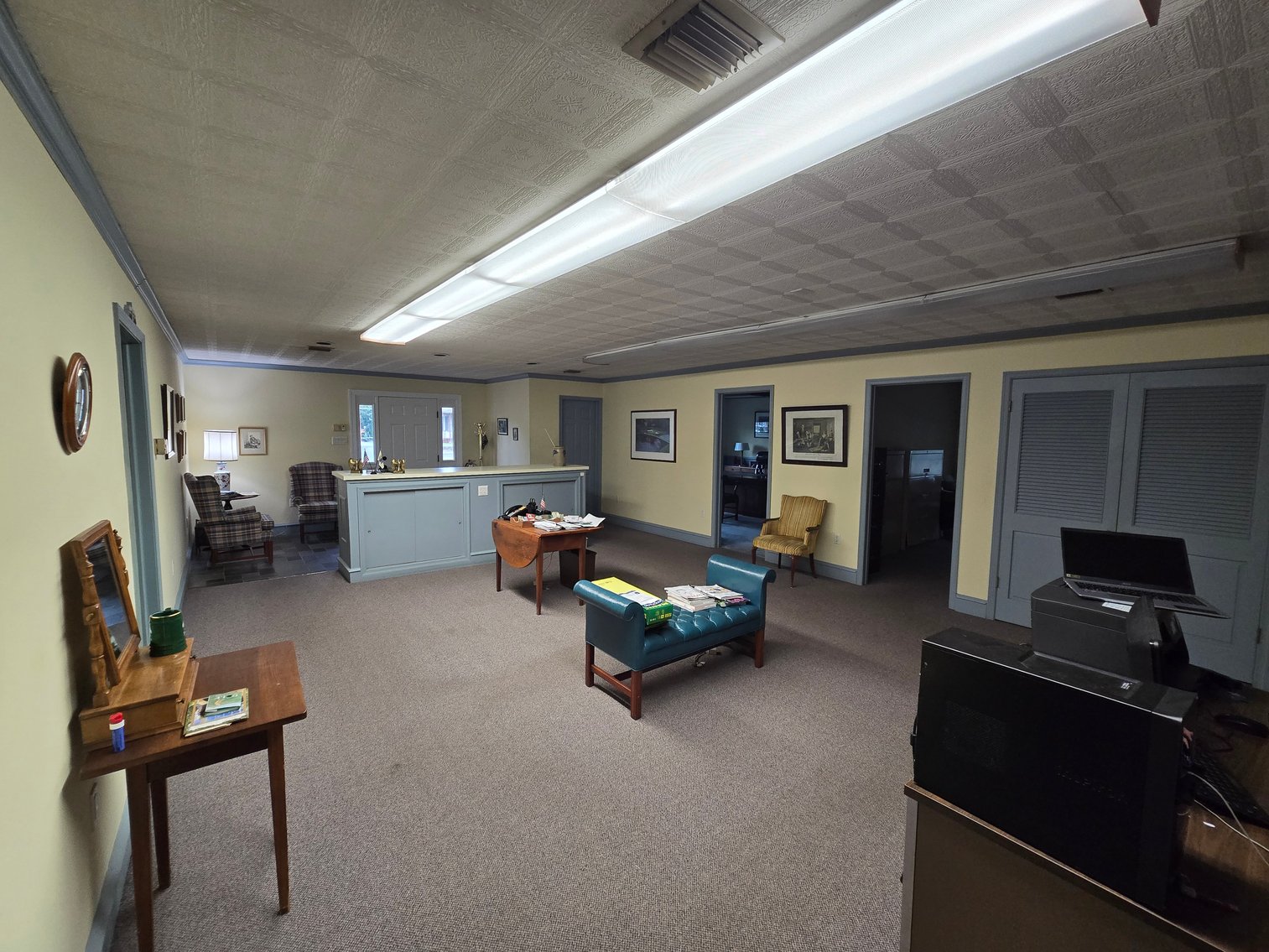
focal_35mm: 13
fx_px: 477
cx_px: 634
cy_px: 476
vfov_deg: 89.9
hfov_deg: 106.2
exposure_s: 1/60
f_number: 2.2
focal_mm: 2.2
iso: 200
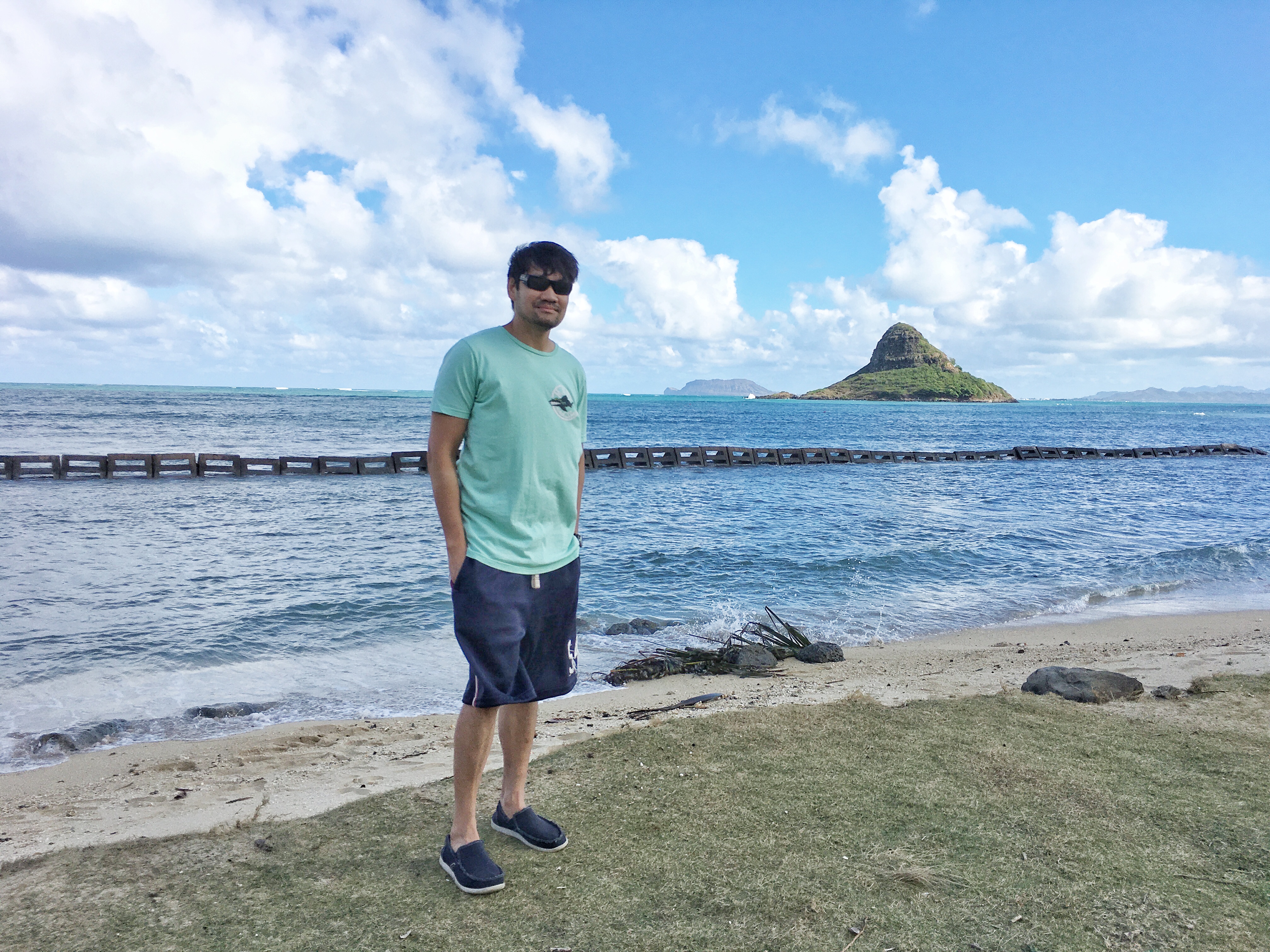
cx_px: 635
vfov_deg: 48.2
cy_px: 476
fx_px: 1064
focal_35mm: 29
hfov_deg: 61.7
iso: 25
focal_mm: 4.15
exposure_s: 1/2404
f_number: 2.2
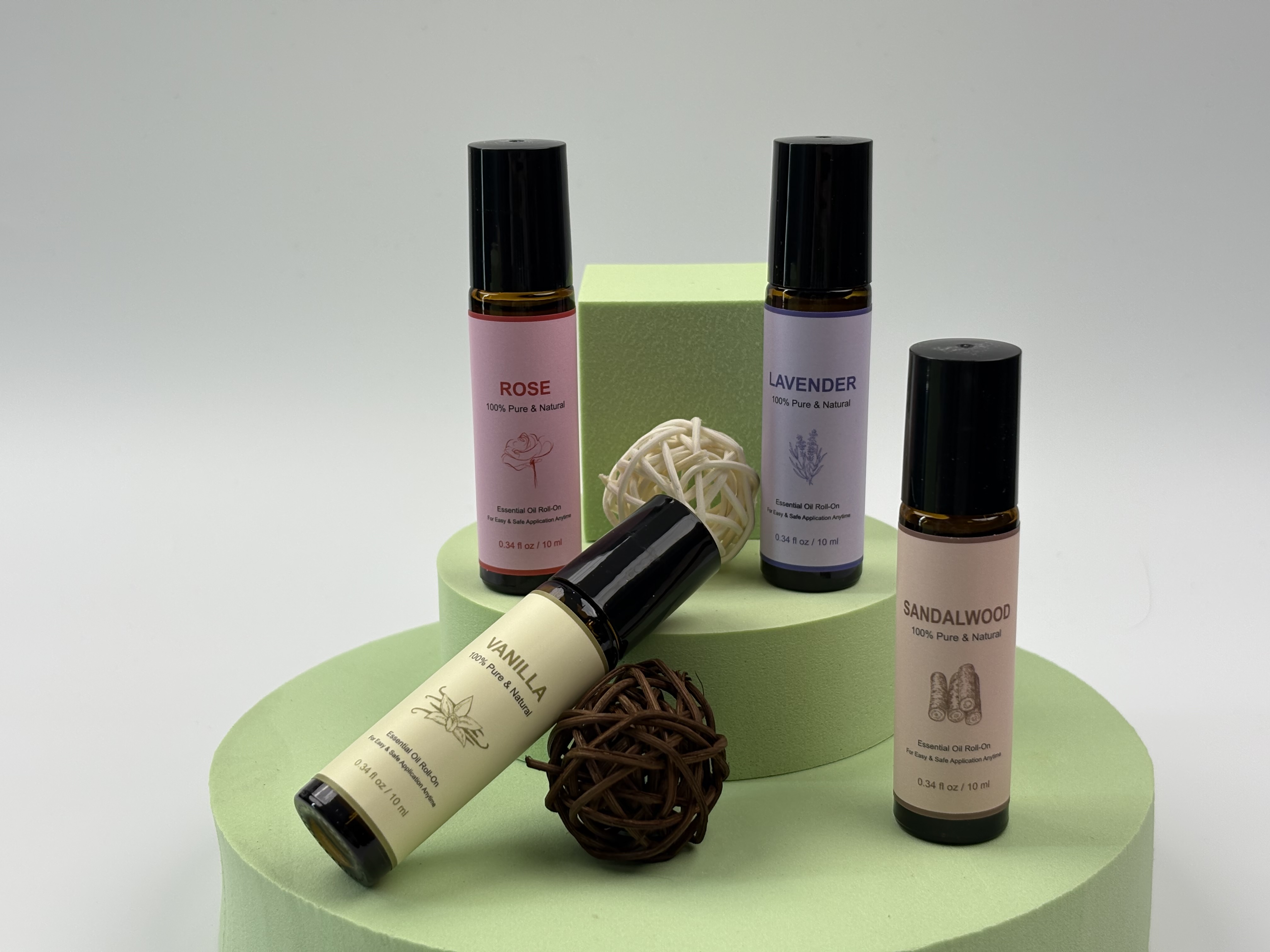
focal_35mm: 52
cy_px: 476
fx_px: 1908
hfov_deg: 36.8
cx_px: 635
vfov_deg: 28.0
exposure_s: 1/236
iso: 40
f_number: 1.6
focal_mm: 5.96
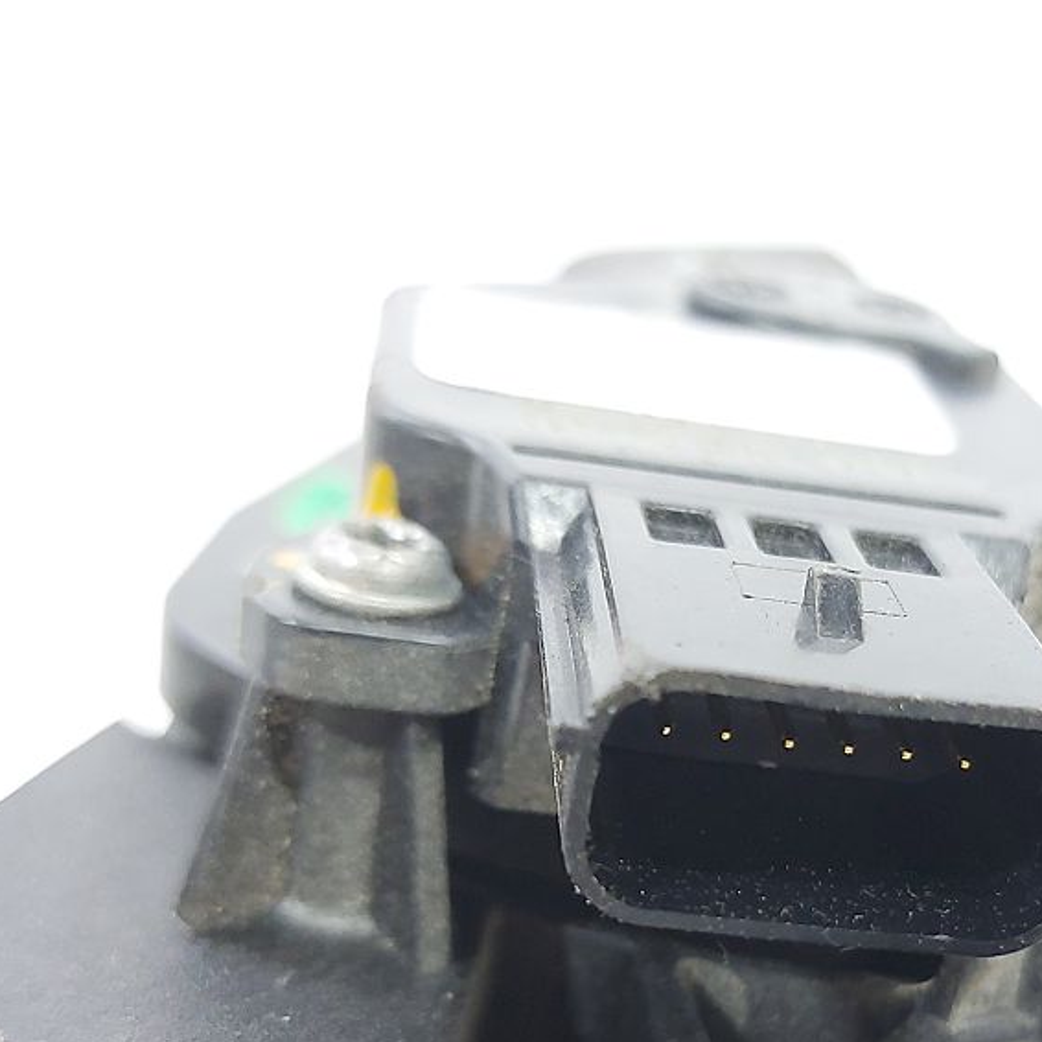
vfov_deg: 32.2
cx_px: 735
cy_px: 770
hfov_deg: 32.4
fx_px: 1771
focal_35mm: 52
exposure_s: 1/50
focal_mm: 5.23
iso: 200
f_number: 1.8
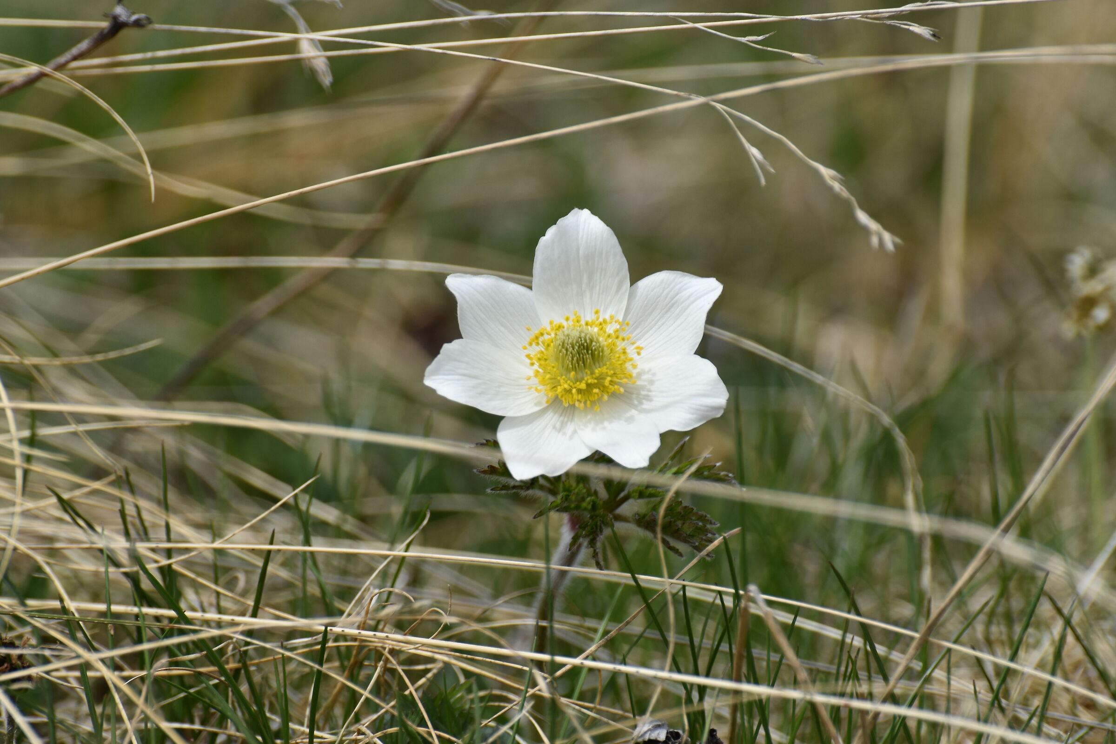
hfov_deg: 5.7
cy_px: 372
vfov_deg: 3.8
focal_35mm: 360
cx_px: 558
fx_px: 11159
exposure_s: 1/800
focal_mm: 240
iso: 200
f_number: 8
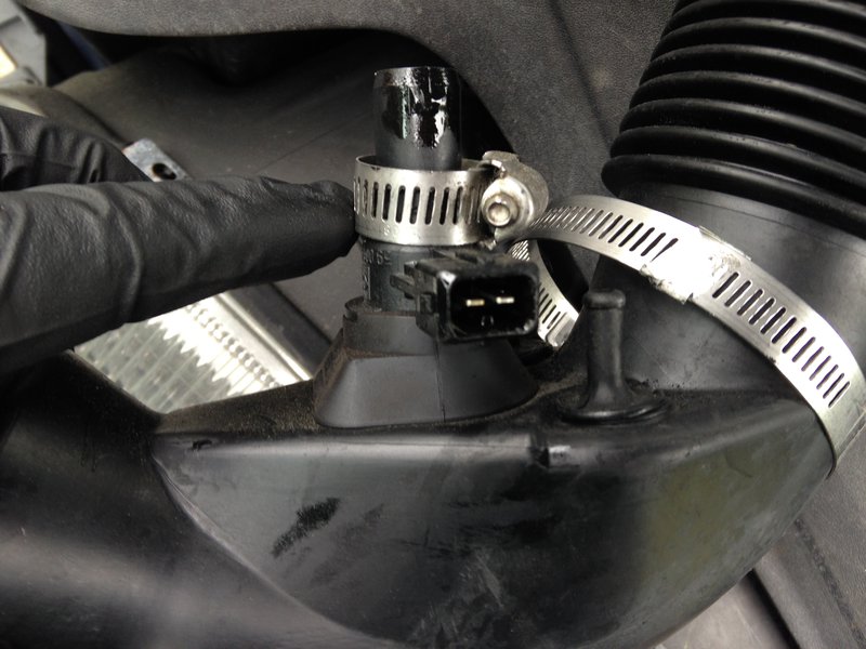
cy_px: 324
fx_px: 826
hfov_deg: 55.4
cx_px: 433
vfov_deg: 42.9
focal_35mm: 33
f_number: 2.4
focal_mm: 4.12
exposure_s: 1/24
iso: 50
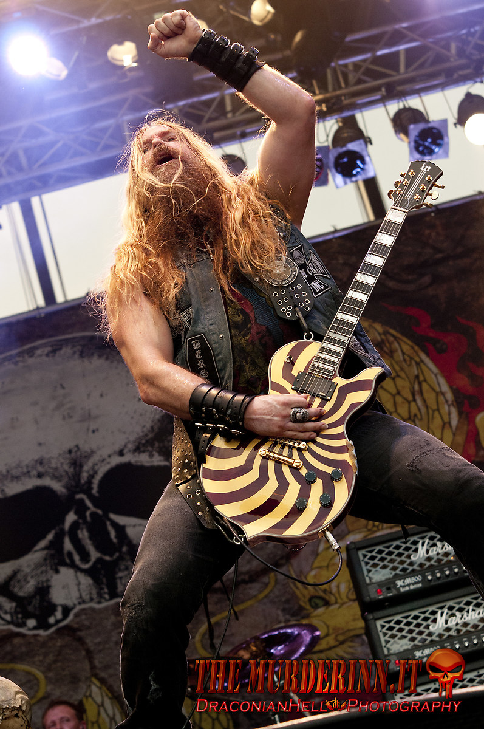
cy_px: 364
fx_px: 2123
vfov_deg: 19.5
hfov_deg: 13.0
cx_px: 242
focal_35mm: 105
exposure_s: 1/200
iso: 500
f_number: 7.1
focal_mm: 70
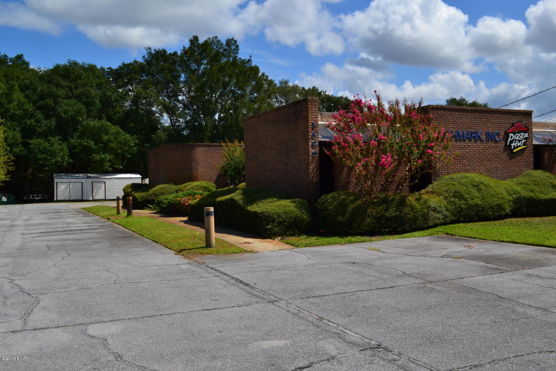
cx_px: 278
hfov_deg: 53.1
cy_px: 186
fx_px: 556
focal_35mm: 36
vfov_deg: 36.9
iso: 320
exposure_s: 1/500
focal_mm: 24
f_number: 11
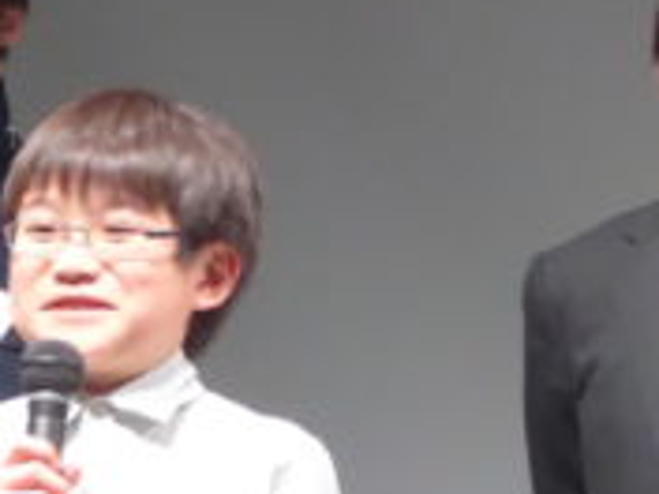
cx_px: -300
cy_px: 430
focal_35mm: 388
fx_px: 7387
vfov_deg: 3.8
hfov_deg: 5.1
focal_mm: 17.5
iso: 800
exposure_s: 1/25
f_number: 5
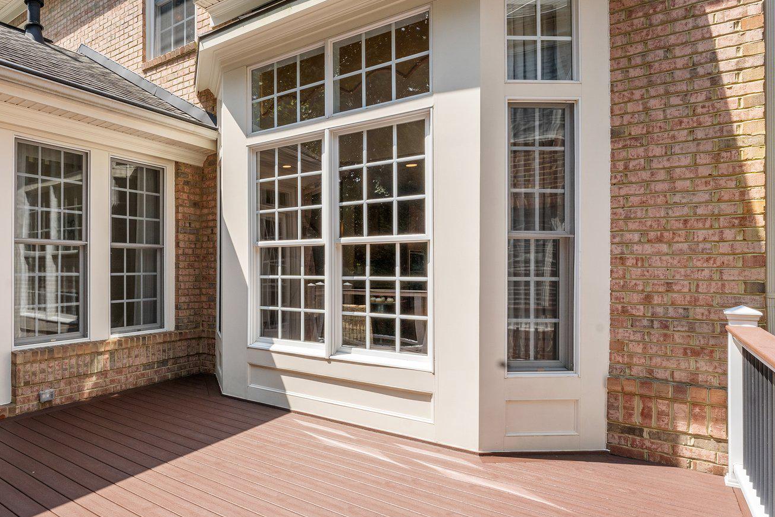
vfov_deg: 55.2
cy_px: 263
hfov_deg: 71.3
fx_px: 494
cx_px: 199
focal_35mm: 23
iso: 250
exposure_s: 1/125
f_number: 13
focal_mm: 14.6
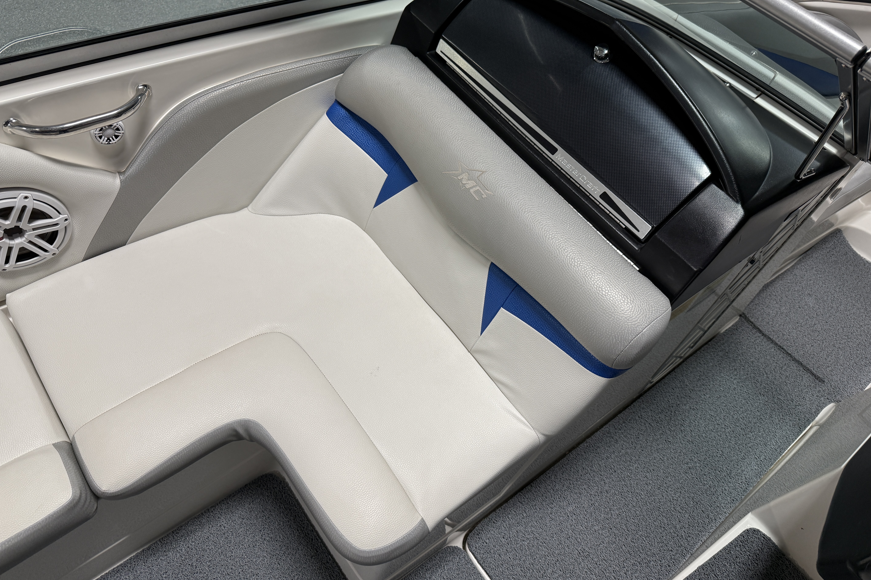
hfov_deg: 71.5
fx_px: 605
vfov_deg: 51.3
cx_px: 435
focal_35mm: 25
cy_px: 281
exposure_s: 1/120
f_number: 1.78
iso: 125
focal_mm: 6.76
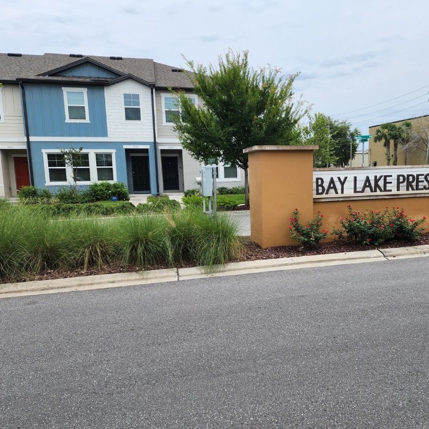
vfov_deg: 54.0
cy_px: 223
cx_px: 271
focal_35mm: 30
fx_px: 421
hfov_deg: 53.4
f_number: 1.8
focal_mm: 6.4
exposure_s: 1/907
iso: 12
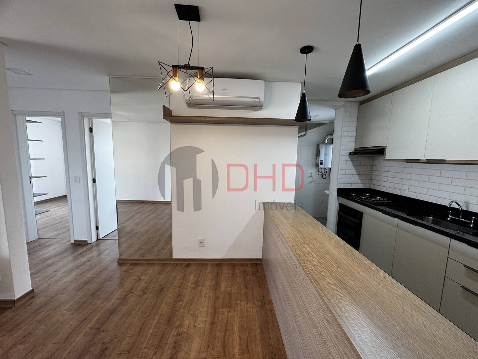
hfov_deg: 102.1
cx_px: 239
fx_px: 193
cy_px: 180
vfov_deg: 85.7
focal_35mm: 14
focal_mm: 2.22
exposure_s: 1/120
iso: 125
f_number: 2.2
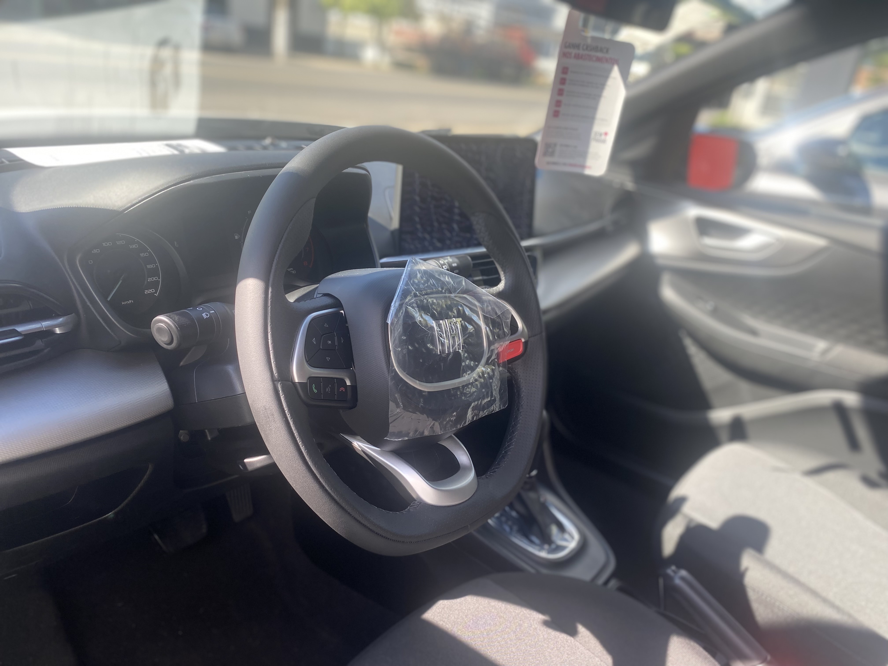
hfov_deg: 67.3
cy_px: 333
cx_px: 444
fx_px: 667
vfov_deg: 53.1
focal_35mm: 26
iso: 32
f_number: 1.8
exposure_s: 1/296
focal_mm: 4.25
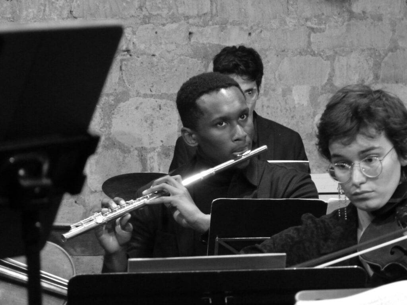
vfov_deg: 7.4
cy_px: 152
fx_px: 2363
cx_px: 204
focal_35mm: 201
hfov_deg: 9.8
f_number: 3.7
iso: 800
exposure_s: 1/8
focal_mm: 35.6
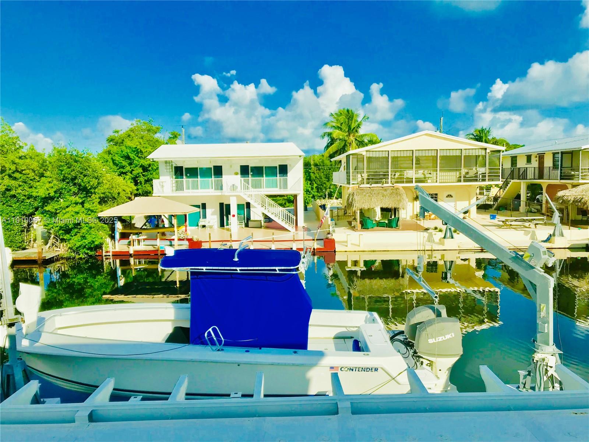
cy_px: 221
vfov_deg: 49.7
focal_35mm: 28
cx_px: 294
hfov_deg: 63.4
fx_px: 476
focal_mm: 3.99
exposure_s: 1/4566
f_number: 1.8
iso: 20
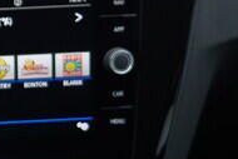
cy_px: 197
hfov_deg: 9.6
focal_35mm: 194
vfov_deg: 7.0
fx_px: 1283
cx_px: -293
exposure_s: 1/40
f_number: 2.8
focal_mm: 24
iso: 160
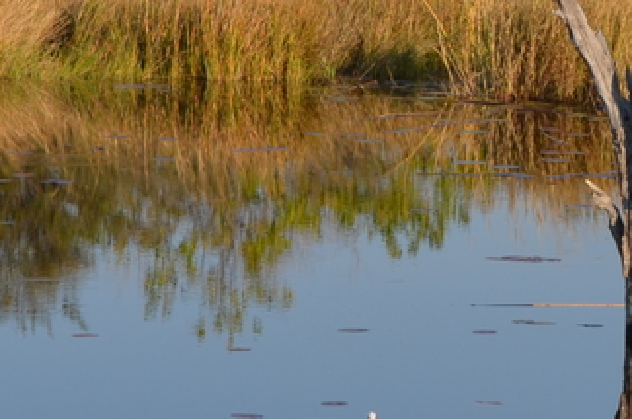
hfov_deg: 6.3
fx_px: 5714
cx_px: 730
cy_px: -129
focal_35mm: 326
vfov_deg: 4.2
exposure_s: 1/250
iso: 125
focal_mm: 55
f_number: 8
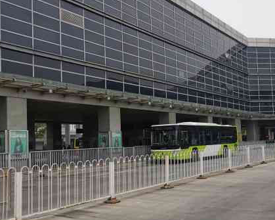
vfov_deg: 34.1
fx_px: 358
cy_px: 118
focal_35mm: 44
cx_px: 178
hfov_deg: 41.6
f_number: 1.8
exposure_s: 1/2000
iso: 50
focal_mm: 5.58
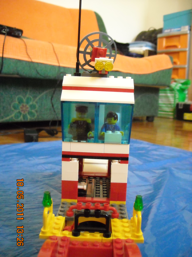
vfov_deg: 52.6
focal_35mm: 35
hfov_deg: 40.7
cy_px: 128
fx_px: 259
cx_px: 96
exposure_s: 1/38
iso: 800
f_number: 2.8
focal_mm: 5.7
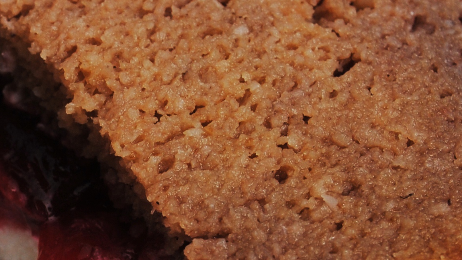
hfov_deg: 12.6
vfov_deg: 7.2
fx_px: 2058
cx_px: -53
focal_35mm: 168
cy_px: 182
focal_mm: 32
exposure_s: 1/320
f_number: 9
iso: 100
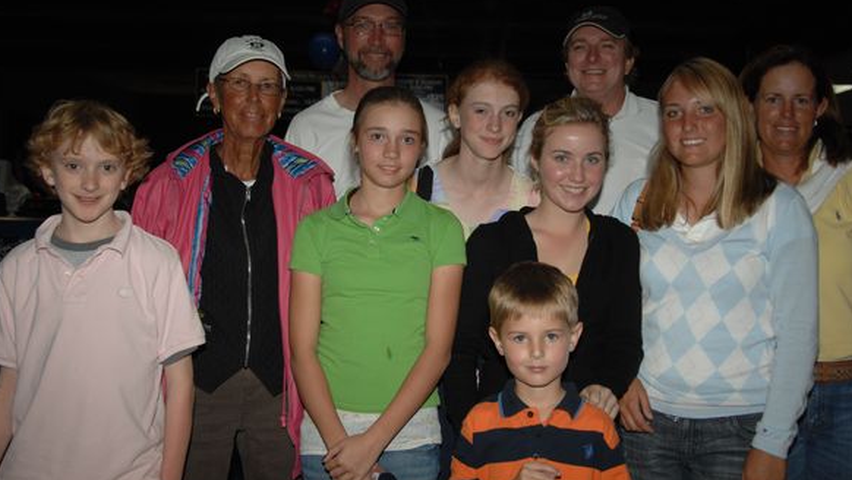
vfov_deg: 25.7
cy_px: 222
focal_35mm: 47
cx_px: 438
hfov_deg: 44.1
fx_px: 1053
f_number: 4
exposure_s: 1/125
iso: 200
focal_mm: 27
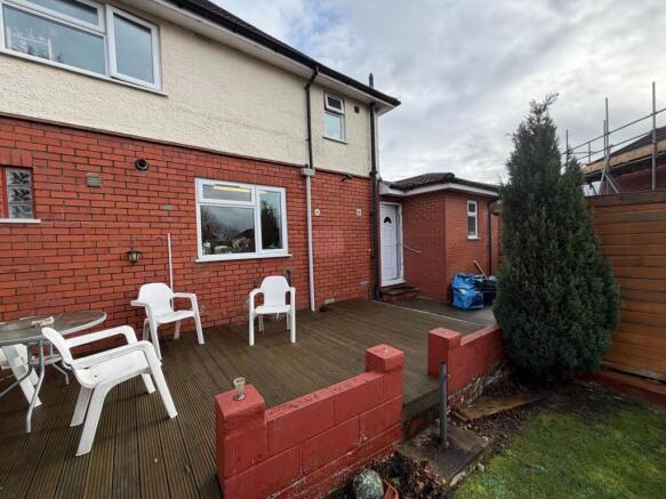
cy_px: 250
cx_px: 333
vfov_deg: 85.7
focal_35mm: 14
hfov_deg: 102.1
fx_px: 269
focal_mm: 2.22
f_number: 2.2
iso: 40
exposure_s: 1/502
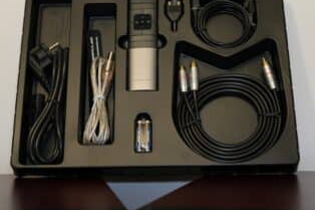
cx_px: 147
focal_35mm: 72
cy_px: 85
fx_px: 630
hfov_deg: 28.1
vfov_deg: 18.9
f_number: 8
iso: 4000
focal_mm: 58
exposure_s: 1/60
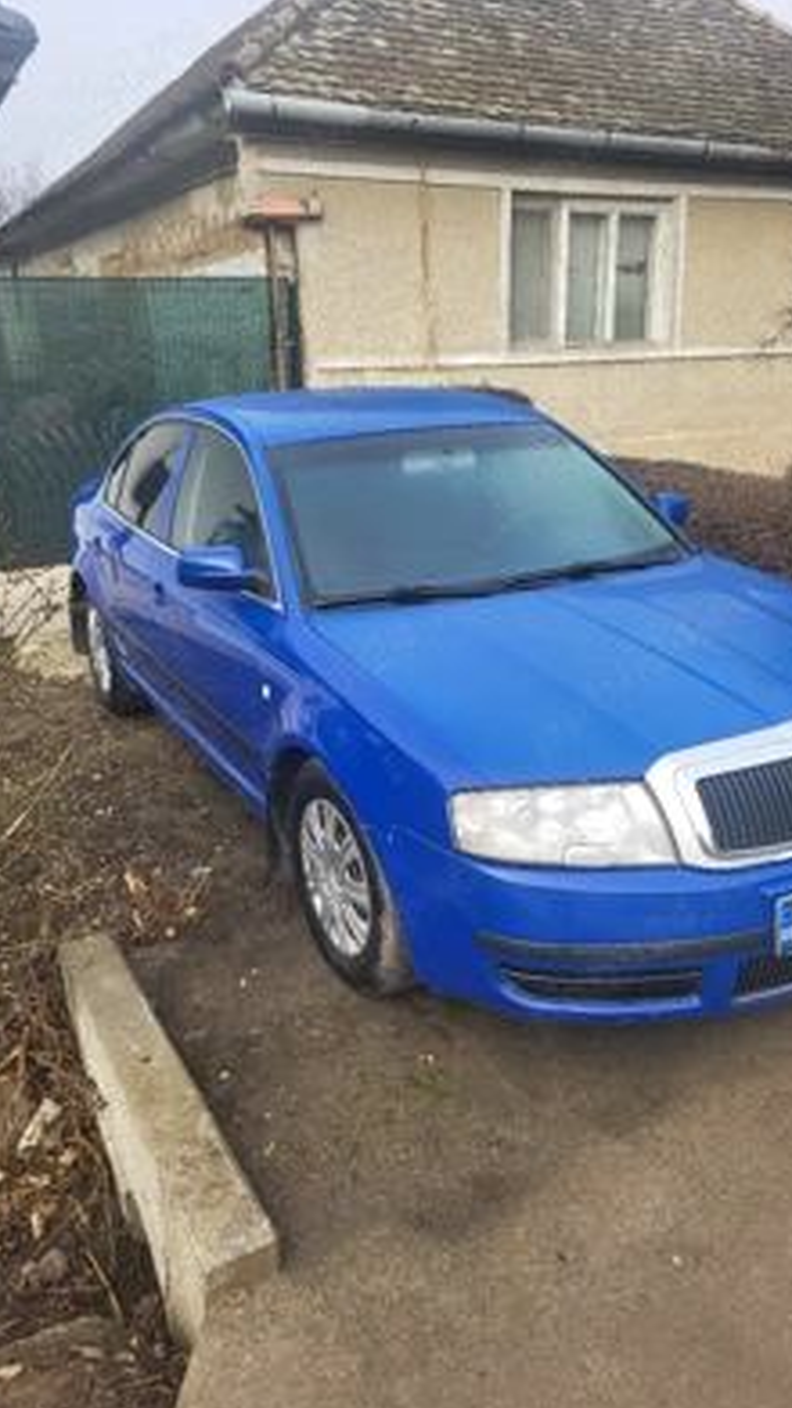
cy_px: 709
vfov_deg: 66.1
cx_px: 436
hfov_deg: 40.1
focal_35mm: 29
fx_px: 1082
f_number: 1.8
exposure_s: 1/400
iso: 40
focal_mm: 5.4
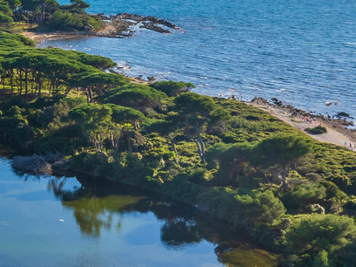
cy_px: 162
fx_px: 966
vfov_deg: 15.7
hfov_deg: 17.4
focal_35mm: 94
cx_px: -261
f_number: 10
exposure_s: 1/80
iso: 100
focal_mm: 12.3
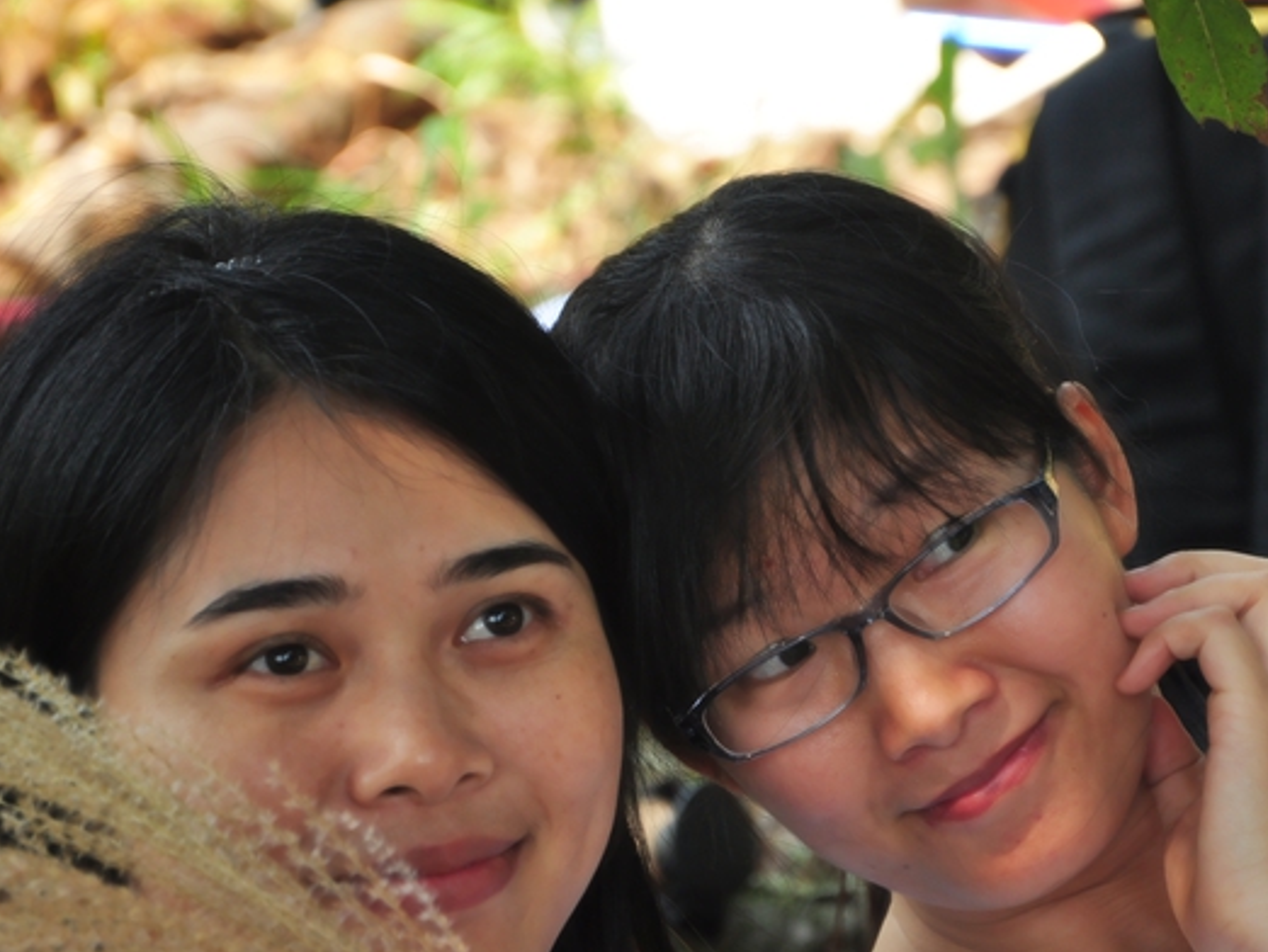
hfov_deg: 8.5
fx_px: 8492
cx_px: 743
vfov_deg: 6.4
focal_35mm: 232
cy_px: 625
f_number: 5.6
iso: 320
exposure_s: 1/320
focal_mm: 105
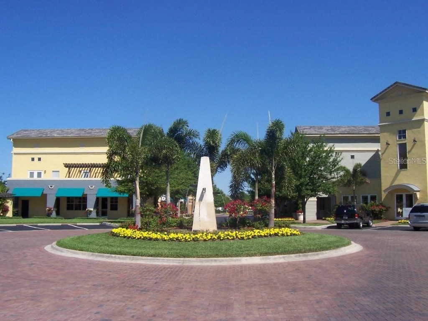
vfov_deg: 38.7
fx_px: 457
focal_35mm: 37
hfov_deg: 50.1
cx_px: 214
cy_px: 160
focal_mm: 5.6
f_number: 5.6
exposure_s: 1/750
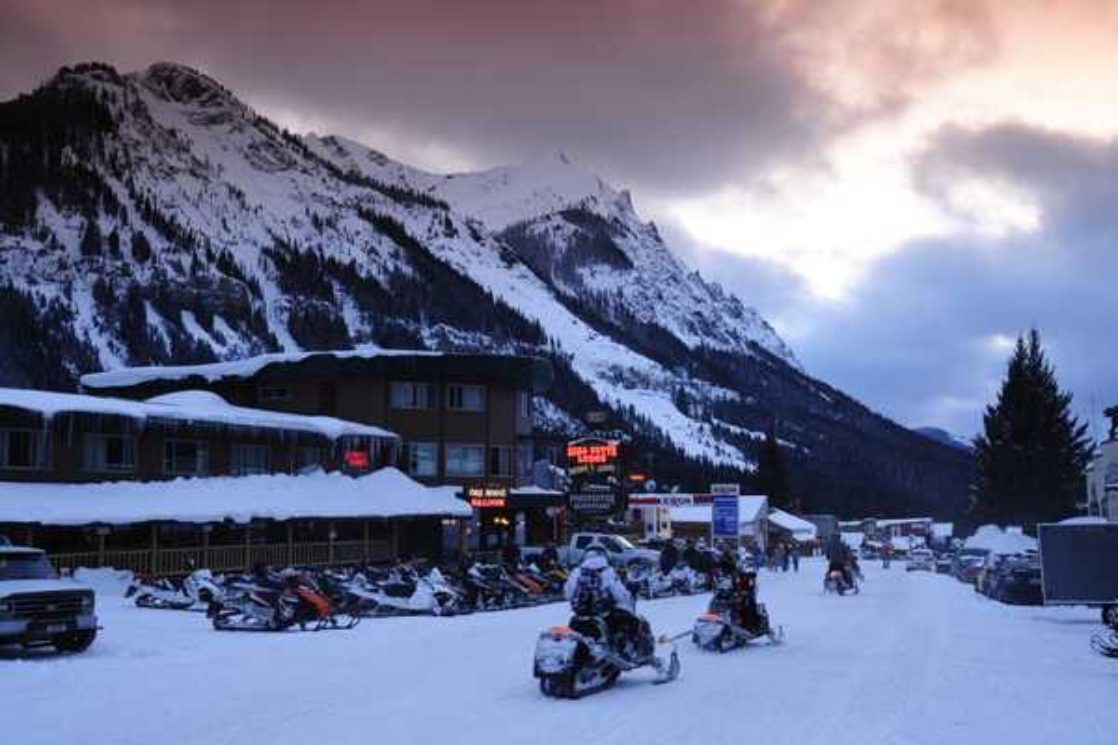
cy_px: 372
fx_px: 1304
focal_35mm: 42
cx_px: 559
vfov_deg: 31.9
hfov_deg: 46.4
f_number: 10
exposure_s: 1/60
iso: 1000
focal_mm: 42
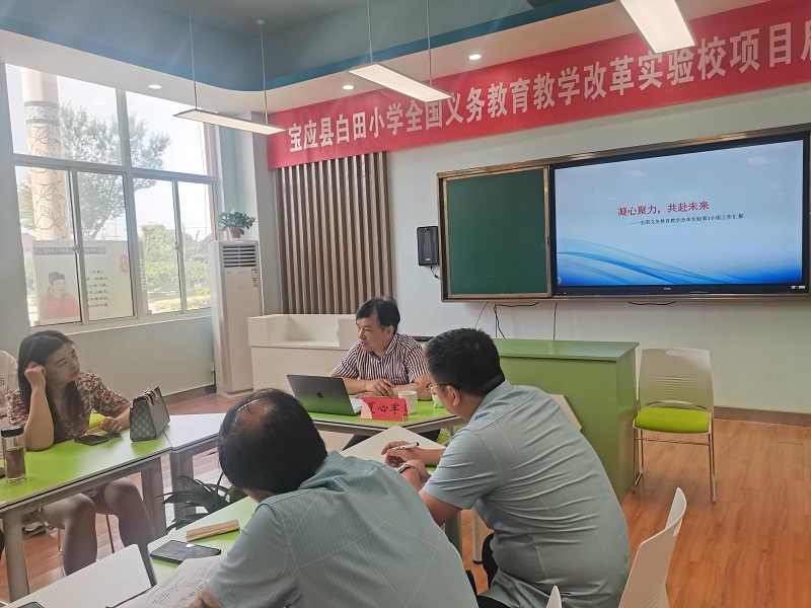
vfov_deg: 53.1
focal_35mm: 26
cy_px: 304
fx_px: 609
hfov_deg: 67.3
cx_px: 406
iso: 50
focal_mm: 5.58
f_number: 1.8
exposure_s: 1/137
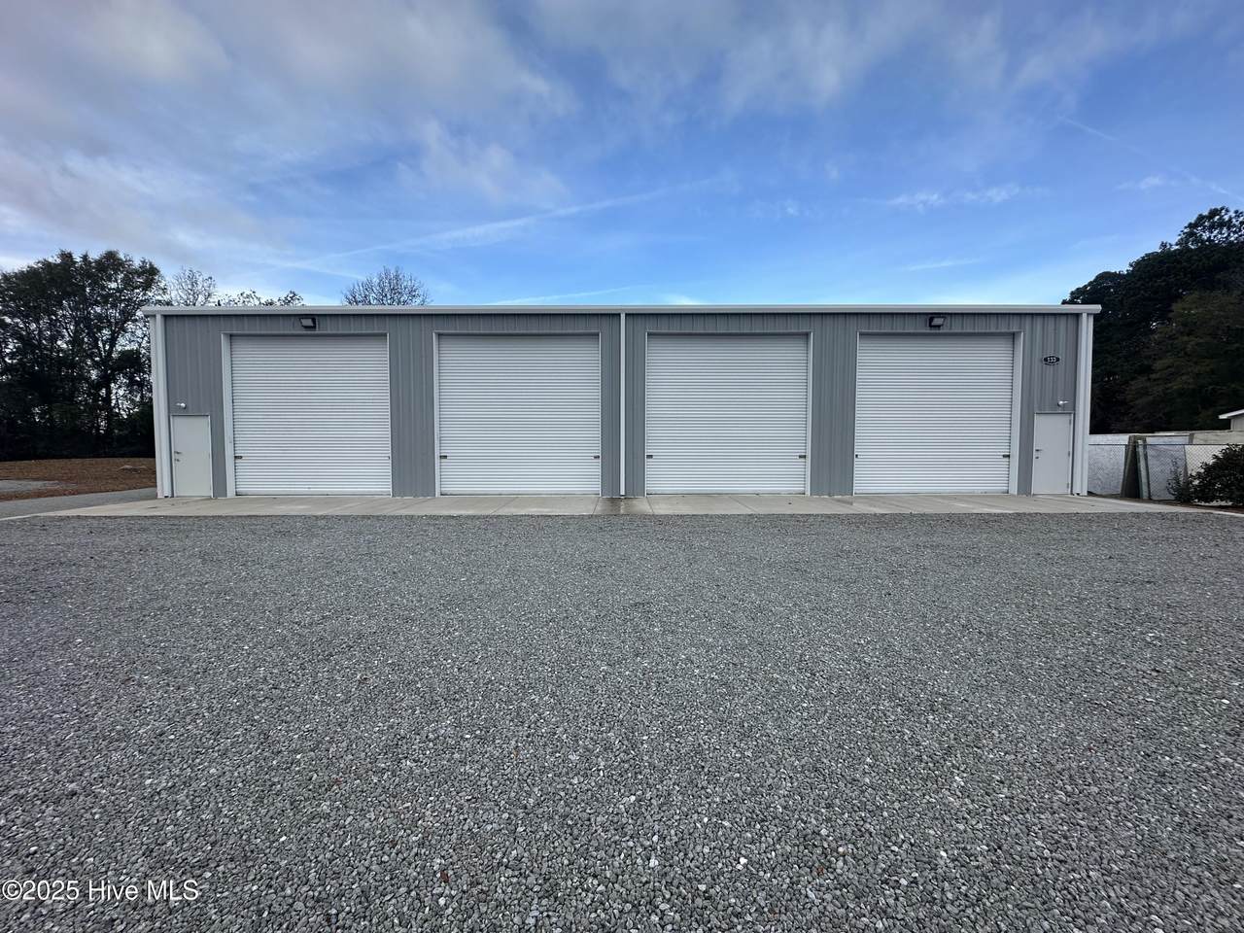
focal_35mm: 14
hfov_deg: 102.1
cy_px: 466
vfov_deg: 85.7
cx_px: 622
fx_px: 503
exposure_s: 1/796
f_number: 2.2
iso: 40
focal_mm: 2.22
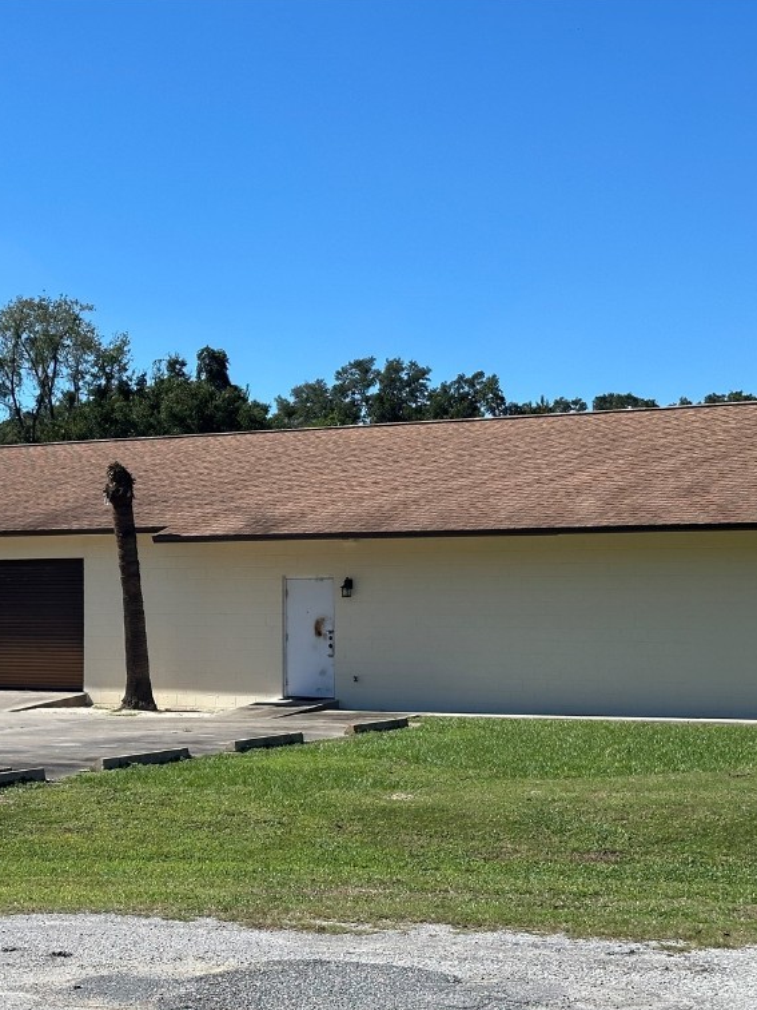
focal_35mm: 65
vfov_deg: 29.8
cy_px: 509
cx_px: 200
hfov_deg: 22.4
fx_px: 1895
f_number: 1.78
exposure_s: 1/3876
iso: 64
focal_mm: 6.86
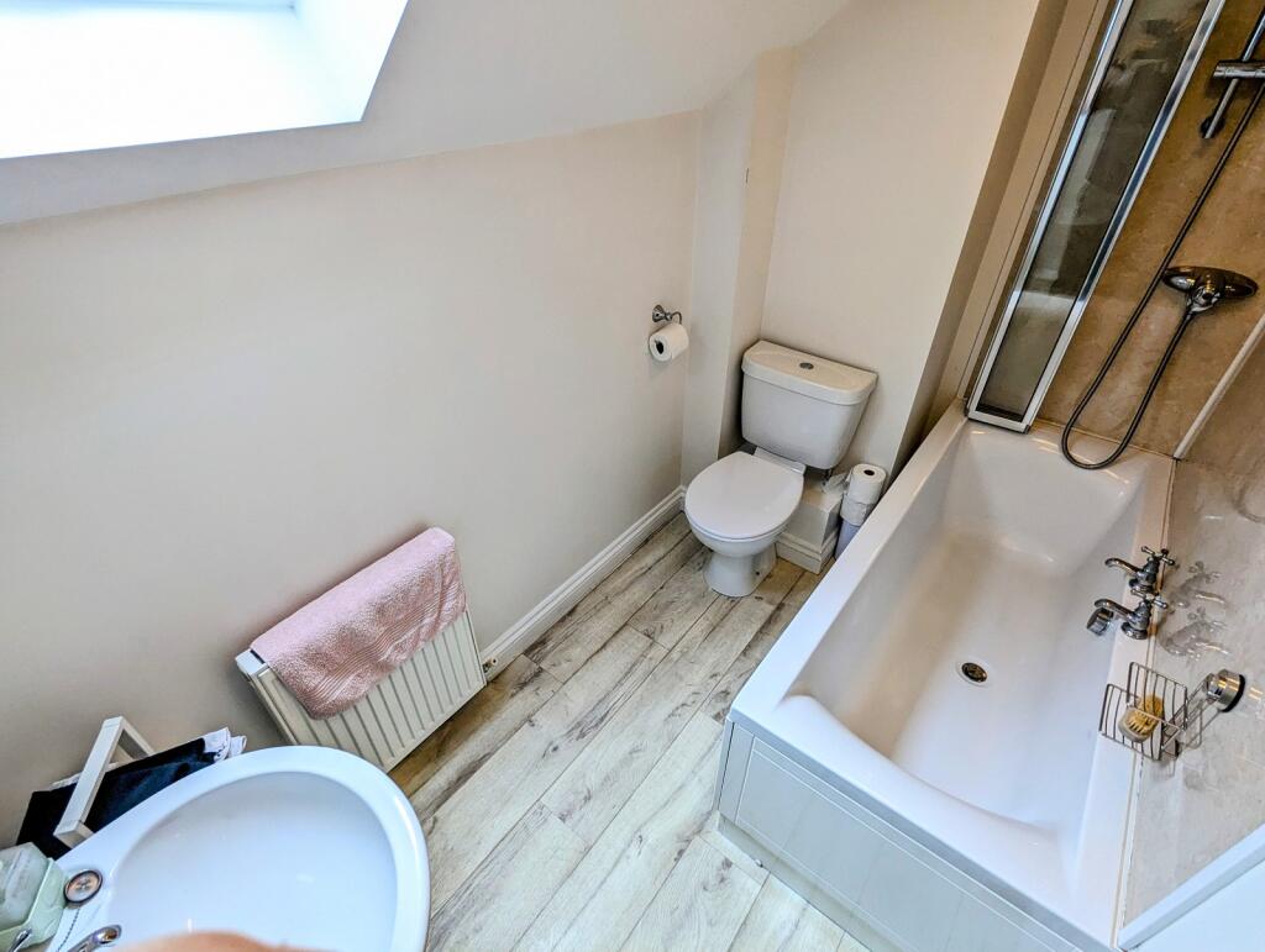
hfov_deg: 94.4
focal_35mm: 16
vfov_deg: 78.2
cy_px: 476
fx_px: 586
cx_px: 632
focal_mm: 2.35
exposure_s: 1/50
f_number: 2.2
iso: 94
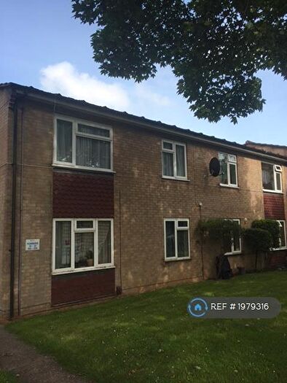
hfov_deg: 48.2
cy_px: 192
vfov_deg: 61.6
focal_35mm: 29
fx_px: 320
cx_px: 144
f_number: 2.2
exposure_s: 1/807
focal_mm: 4.15
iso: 32
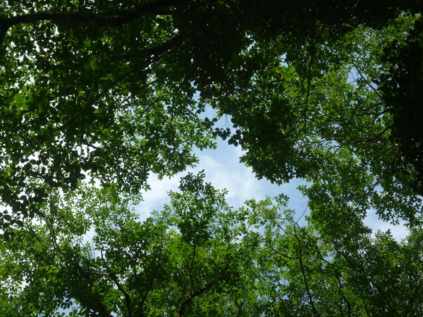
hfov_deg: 26.0
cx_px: 212
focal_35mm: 75
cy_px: 158
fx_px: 916
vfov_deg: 19.6
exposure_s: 1/400
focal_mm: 13.2
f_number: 4.9
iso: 100
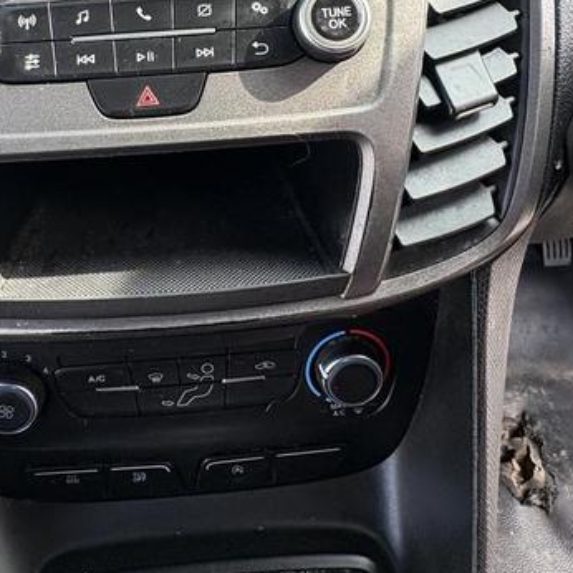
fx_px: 599
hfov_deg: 50.4
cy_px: 75
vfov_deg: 46.8
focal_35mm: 32
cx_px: 200
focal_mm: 2.22
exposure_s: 1/140
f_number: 2.2
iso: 100
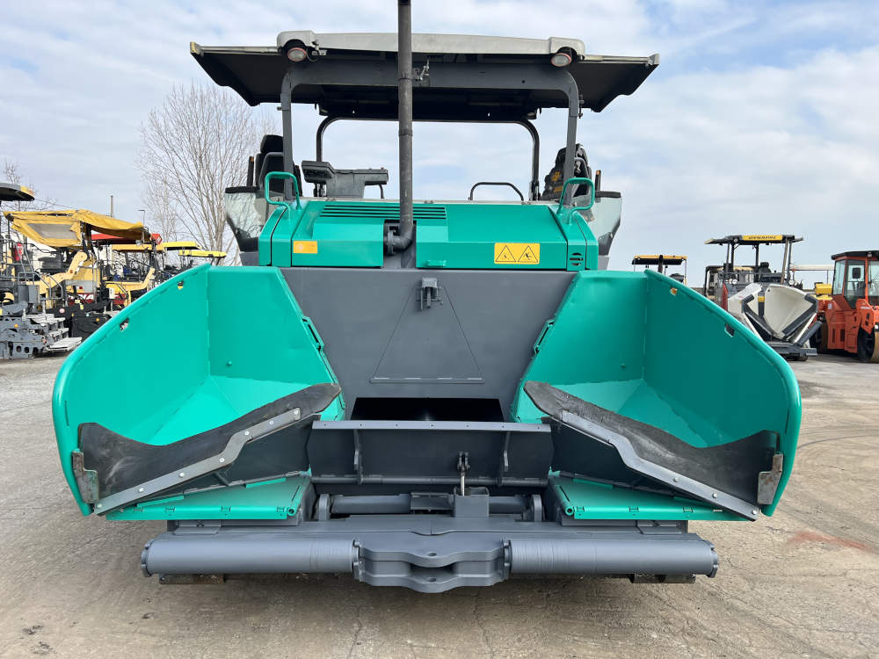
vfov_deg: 53.1
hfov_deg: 67.3
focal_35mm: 26
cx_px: 440
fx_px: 660
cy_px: 330
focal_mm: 5.7
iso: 50
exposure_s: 1/2123
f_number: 1.5
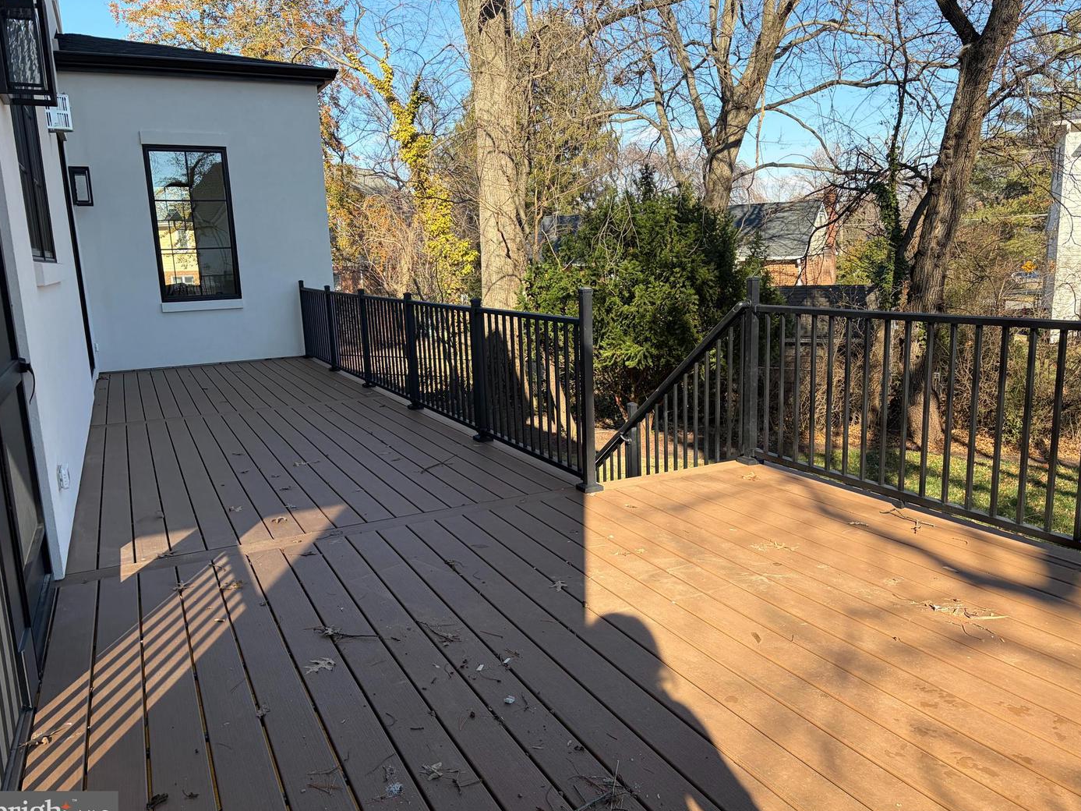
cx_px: 542
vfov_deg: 51.3
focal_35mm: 27
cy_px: 415
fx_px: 843
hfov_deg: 65.3
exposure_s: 1/1135
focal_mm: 5.96
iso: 64
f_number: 1.6
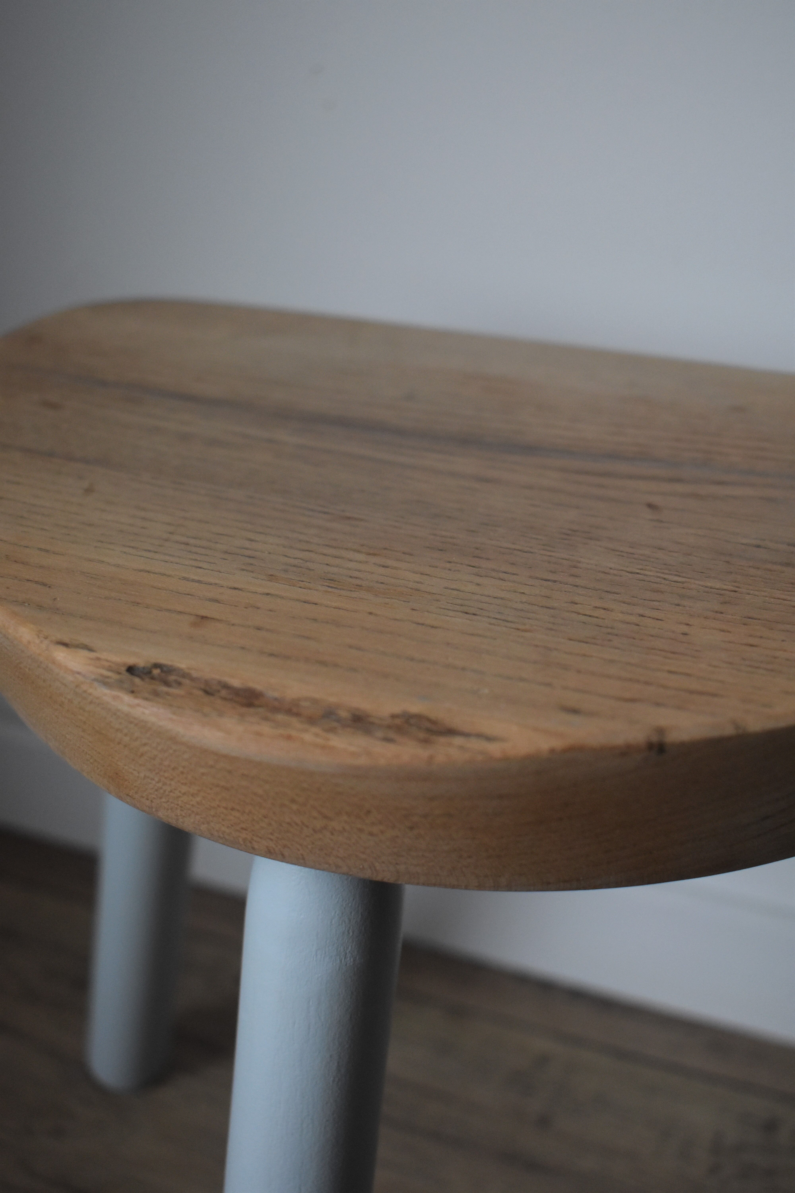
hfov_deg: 31.9
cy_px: 596
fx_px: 1391
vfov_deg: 46.4
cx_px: 398
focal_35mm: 42
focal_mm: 28
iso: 1600
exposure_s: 1/60
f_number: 4.2
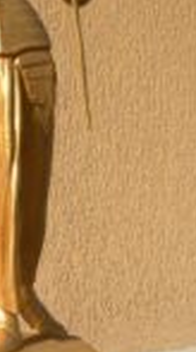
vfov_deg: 18.8
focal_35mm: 113
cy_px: 283
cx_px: -19
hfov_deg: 10.5
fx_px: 1051
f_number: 4.6
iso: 64
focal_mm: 6.3
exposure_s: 1/506
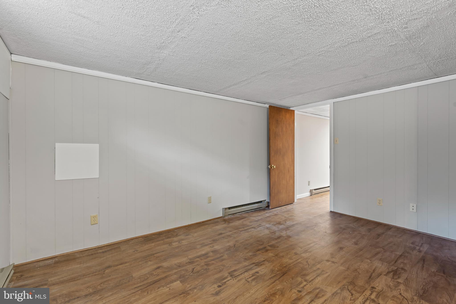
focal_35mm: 16
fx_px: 203
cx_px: 228
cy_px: 152
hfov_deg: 96.7
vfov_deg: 73.7
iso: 100
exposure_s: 5
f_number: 8
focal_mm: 16
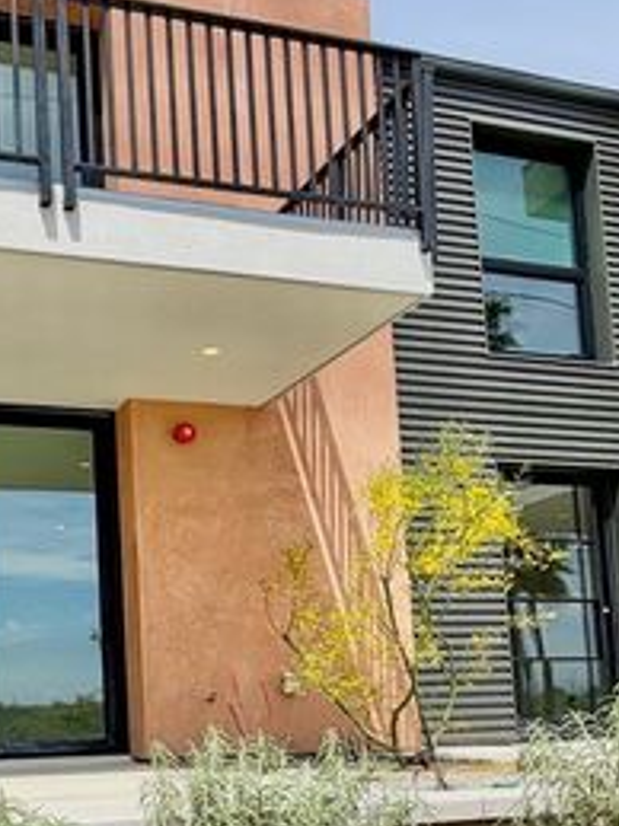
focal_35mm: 36
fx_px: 859
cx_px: -160
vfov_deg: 48.9
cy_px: 643
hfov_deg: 31.7
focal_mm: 2.22
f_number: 2.2
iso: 20
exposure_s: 1/1235
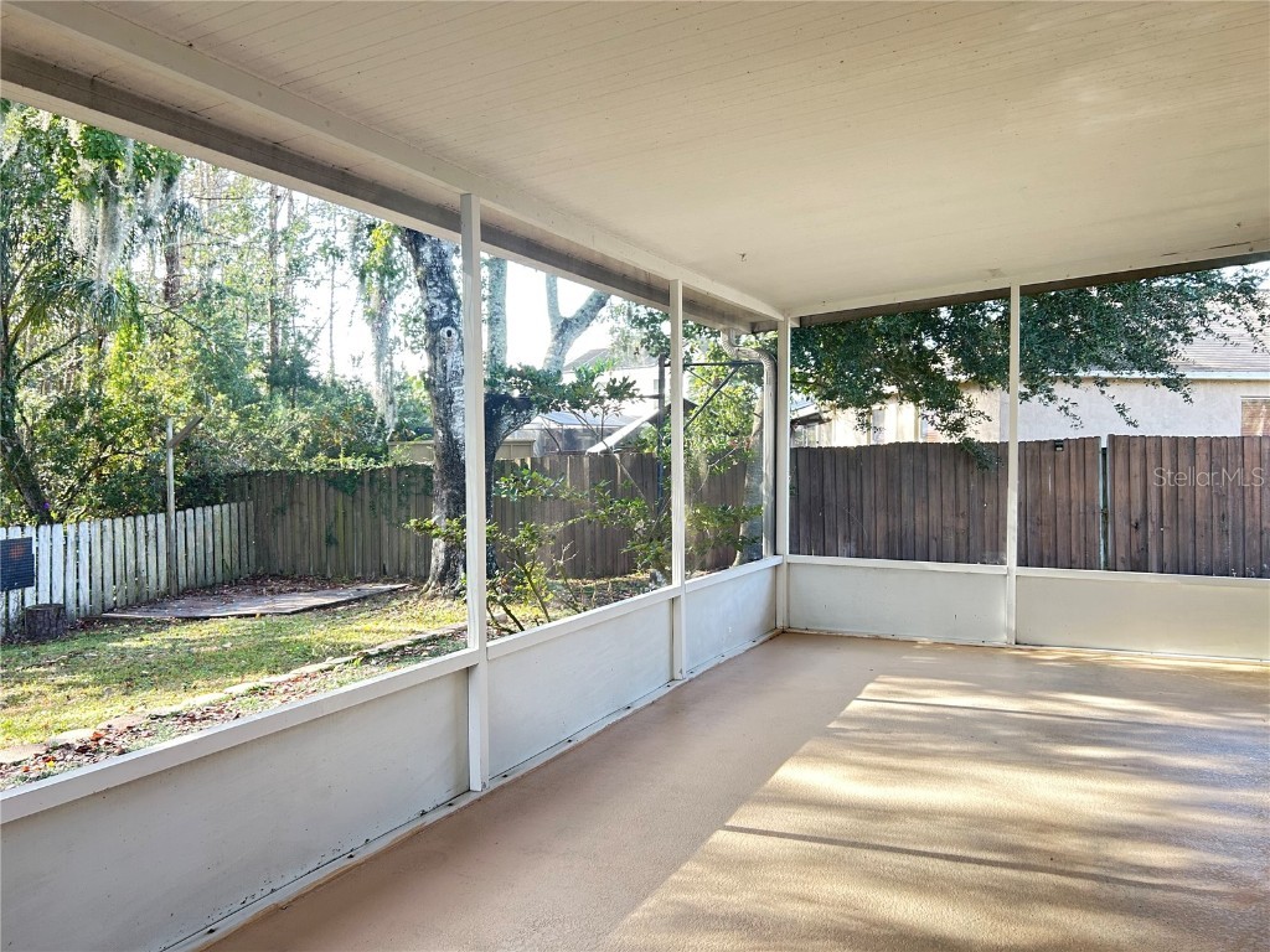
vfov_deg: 53.1
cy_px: 476
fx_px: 954
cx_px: 635
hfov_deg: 67.3
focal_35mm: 26
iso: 100
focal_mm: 5.7
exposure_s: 1/121
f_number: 1.5
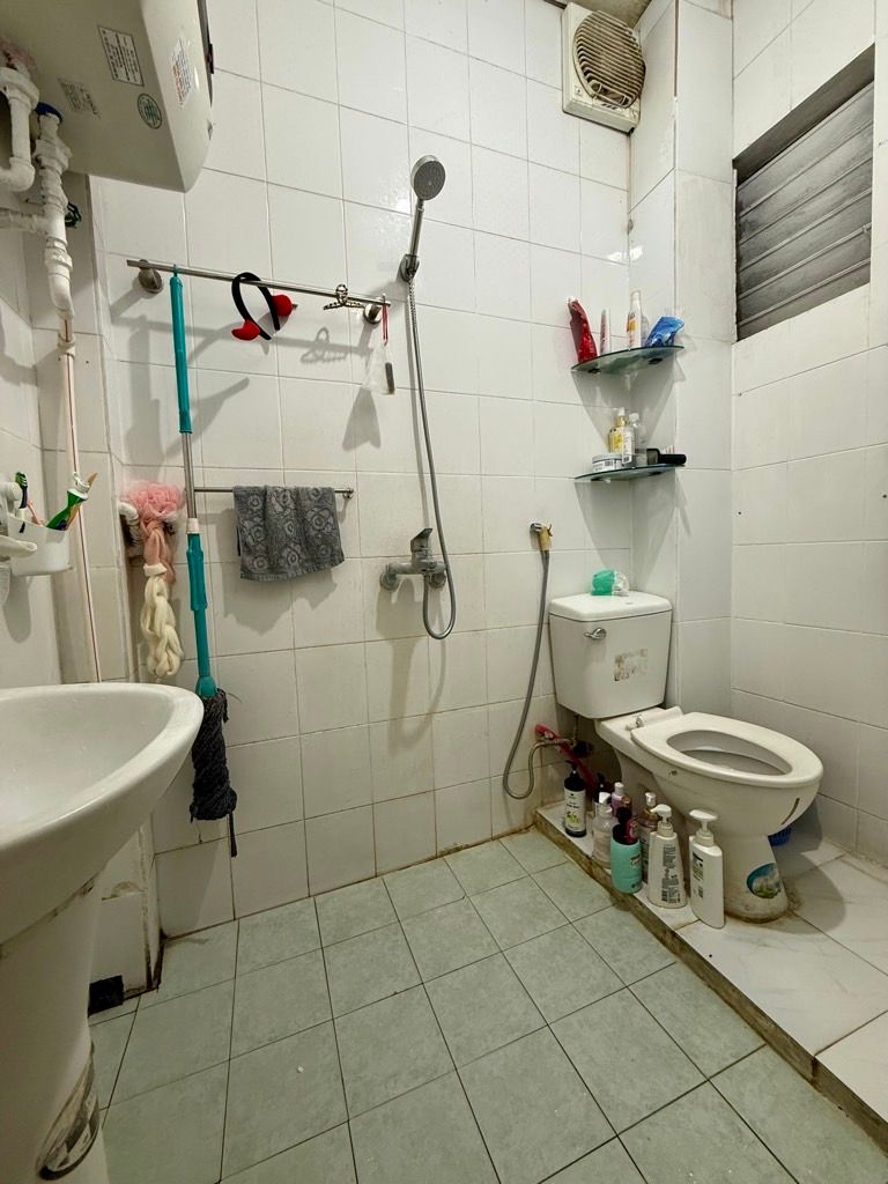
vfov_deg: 102.1
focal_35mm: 14
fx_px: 479
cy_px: 592
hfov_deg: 85.7
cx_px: 444
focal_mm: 2.22
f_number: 2.2
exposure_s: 1/50
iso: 200
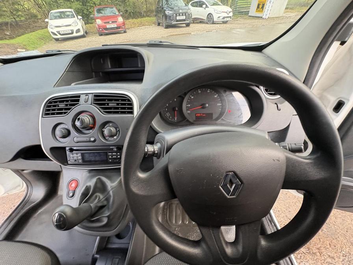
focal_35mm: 14
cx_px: 176
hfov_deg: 102.1
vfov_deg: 85.7
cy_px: 132
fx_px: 143
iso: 320
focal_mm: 2.22
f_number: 2.2
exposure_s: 1/60
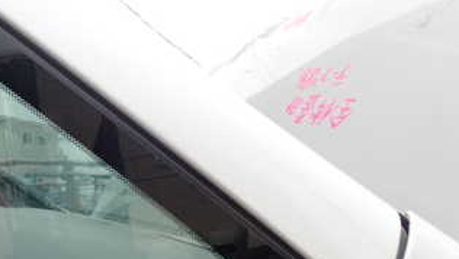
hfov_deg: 32.7
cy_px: 186
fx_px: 755
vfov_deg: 19.3
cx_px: 77
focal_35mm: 62
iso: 100
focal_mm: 5.4
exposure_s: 1/320
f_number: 3.2
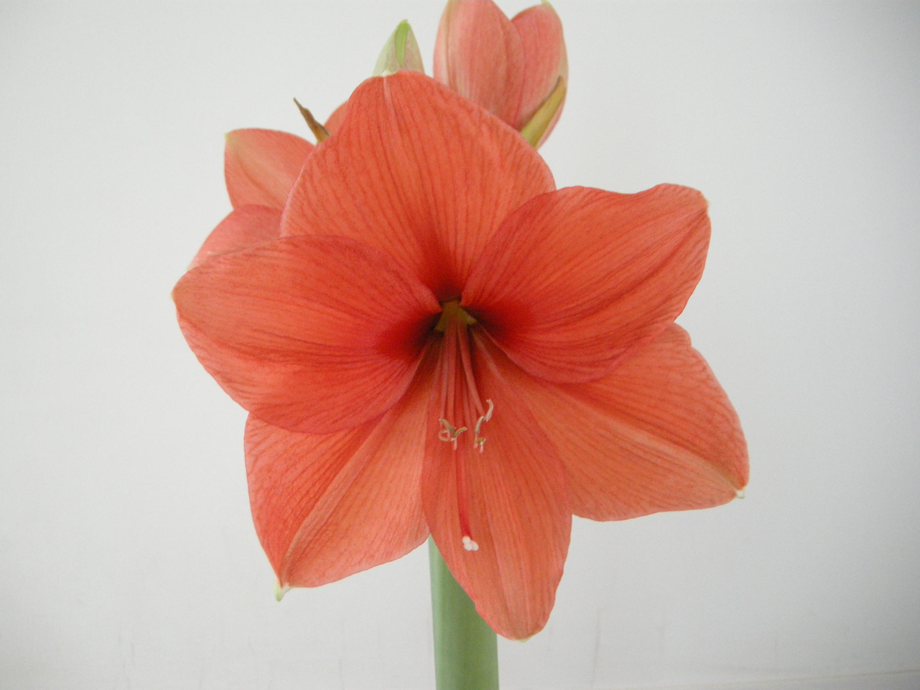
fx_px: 930
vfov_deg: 40.7
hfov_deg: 52.6
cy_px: 345
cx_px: 460
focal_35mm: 35
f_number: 2.7
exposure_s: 1/20
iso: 400
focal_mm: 7.5
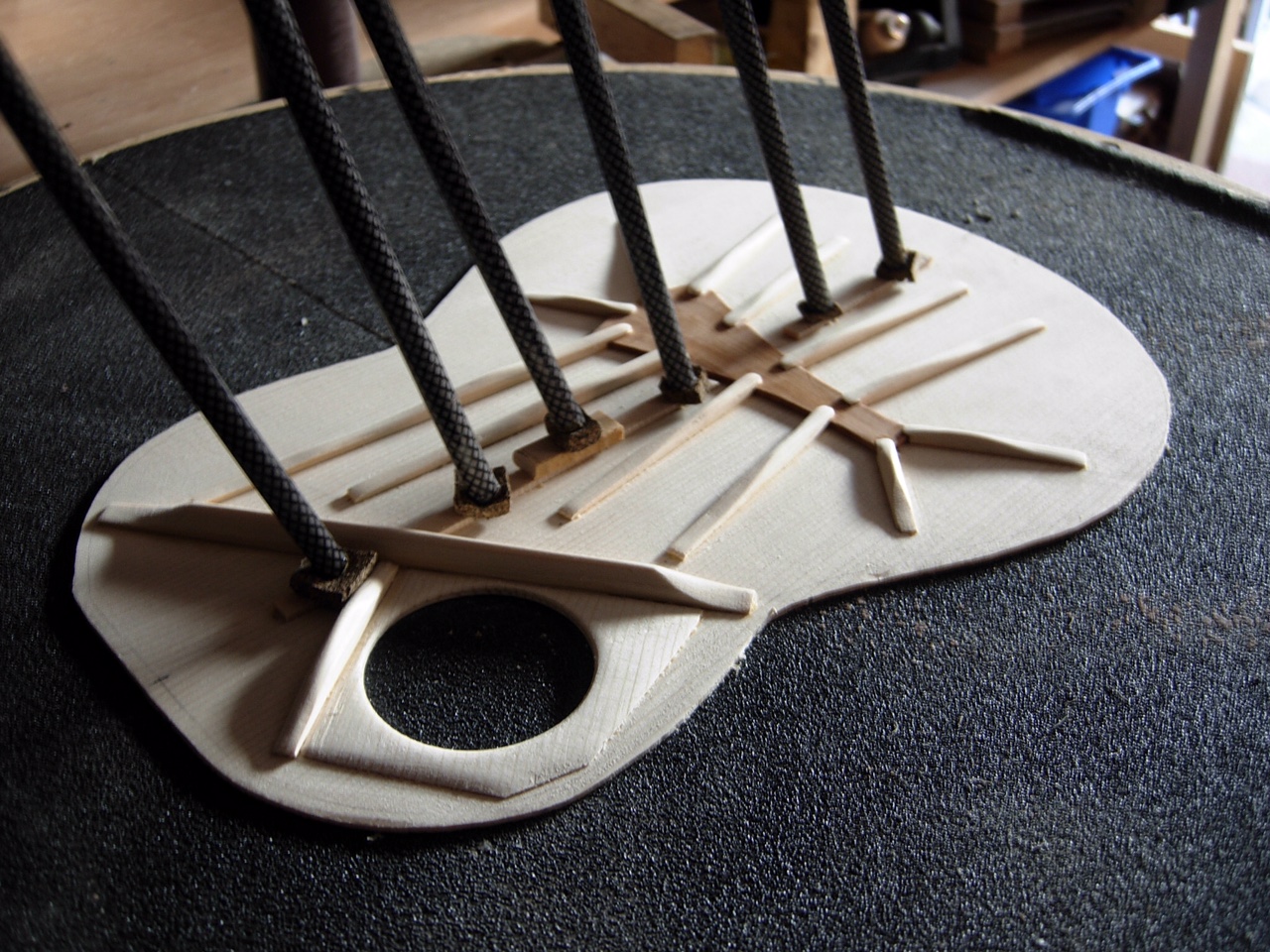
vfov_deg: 39.7
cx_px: 635
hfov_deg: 51.4
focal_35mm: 36
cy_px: 476
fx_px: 1321
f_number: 2.7
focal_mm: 7.5
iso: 50
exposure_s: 1/5.3
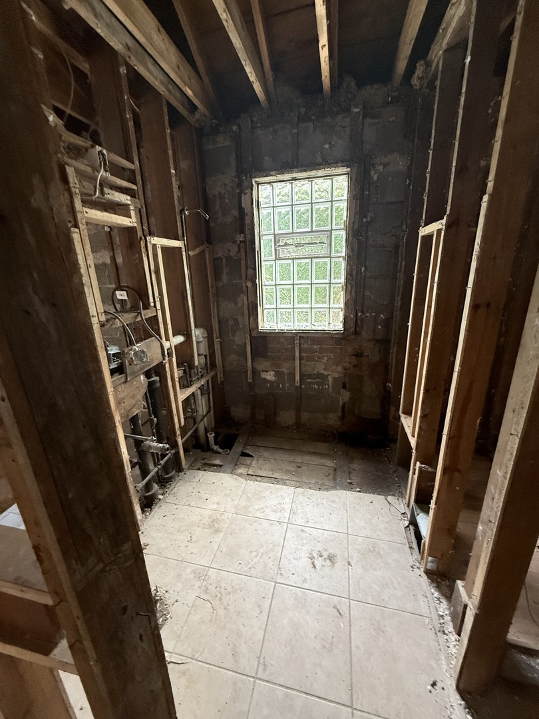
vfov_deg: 102.1
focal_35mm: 14
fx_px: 291
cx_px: 270
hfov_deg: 85.7
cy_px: 360
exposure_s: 1/62
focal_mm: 2.22
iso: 320
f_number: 2.2
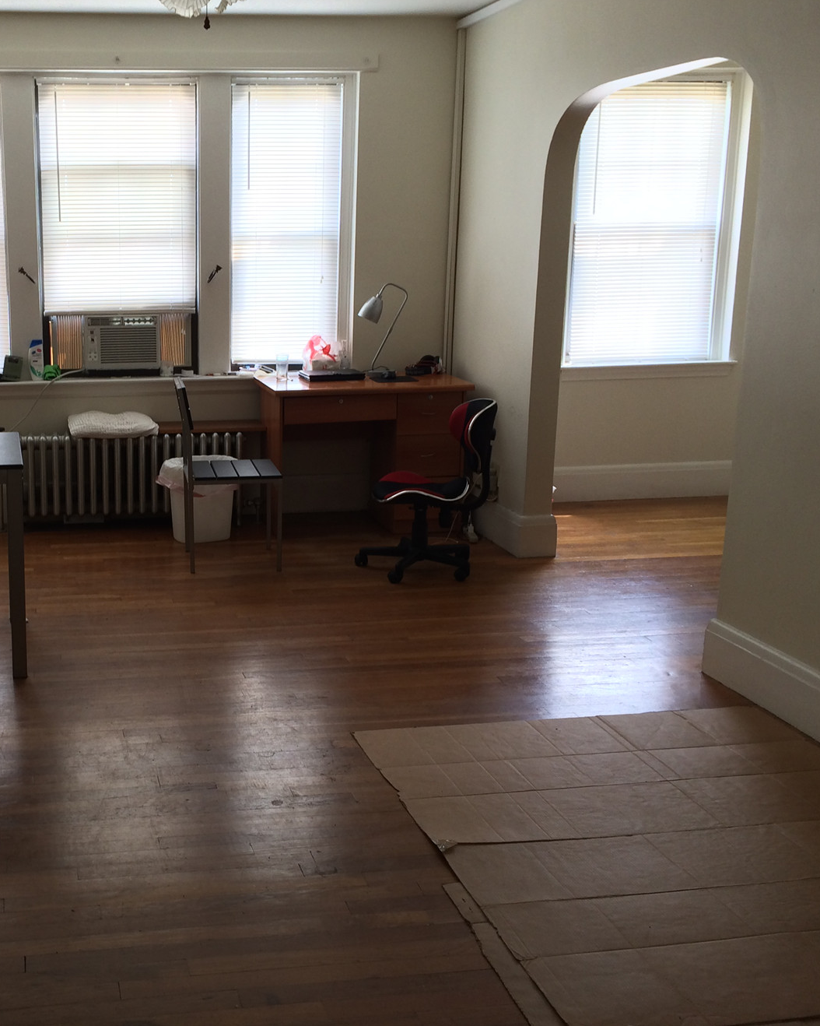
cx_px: 172
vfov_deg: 45.8
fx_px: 1214
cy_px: 502
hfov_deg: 36.2
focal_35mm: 40
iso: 50
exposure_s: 1/30
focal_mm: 4.12
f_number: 2.2
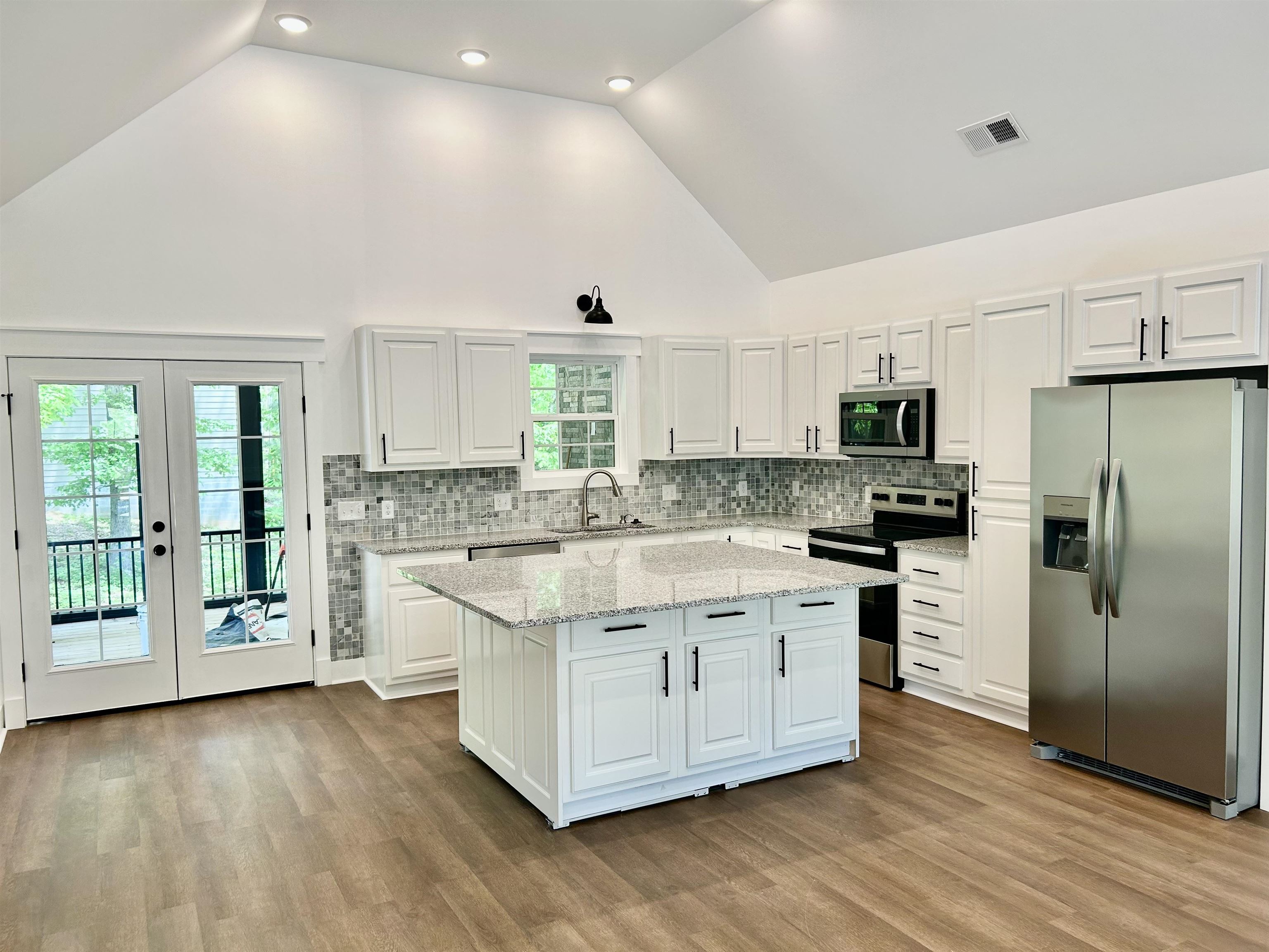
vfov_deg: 53.1
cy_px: 476
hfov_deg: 67.3
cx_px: 634
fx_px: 953
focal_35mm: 26
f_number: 1.5
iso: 64
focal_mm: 5.7
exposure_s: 1/120
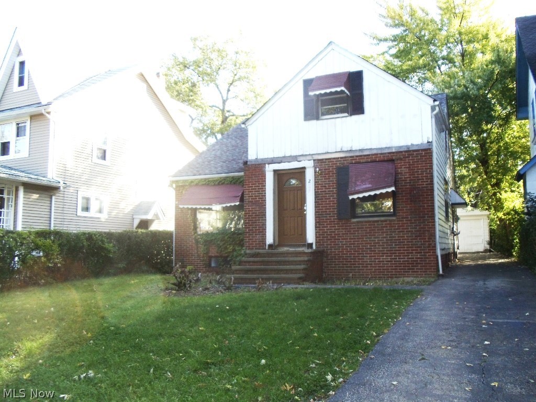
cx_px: 268
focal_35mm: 44
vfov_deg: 32.9
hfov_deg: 42.9
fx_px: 681
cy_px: 201
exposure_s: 1/125
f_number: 3.5
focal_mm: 6
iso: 80
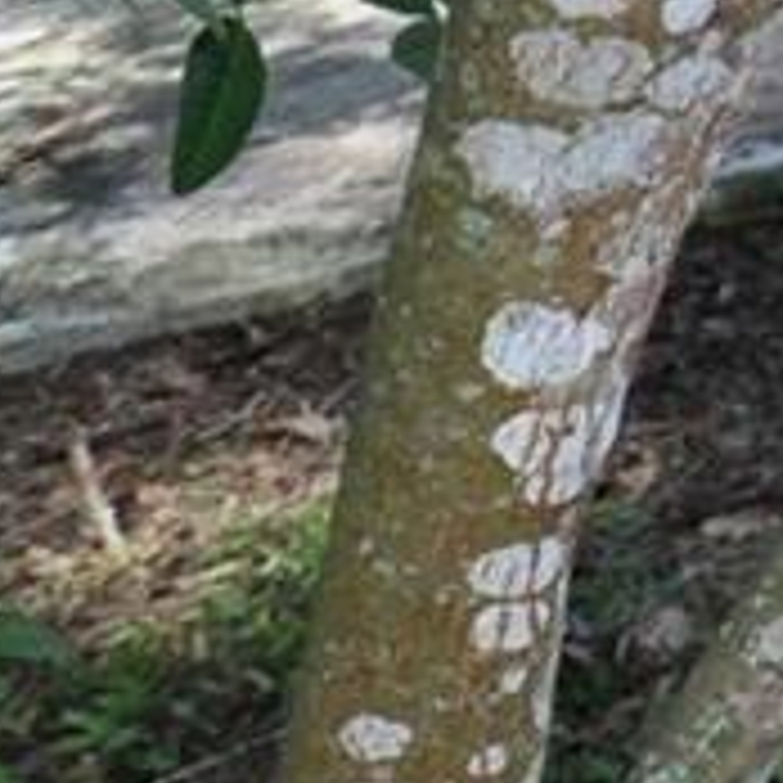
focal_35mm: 152
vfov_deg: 11.1
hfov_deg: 7.2
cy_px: -374
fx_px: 3887
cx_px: 3420
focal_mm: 13
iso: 200
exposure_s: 1/160
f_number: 6.3
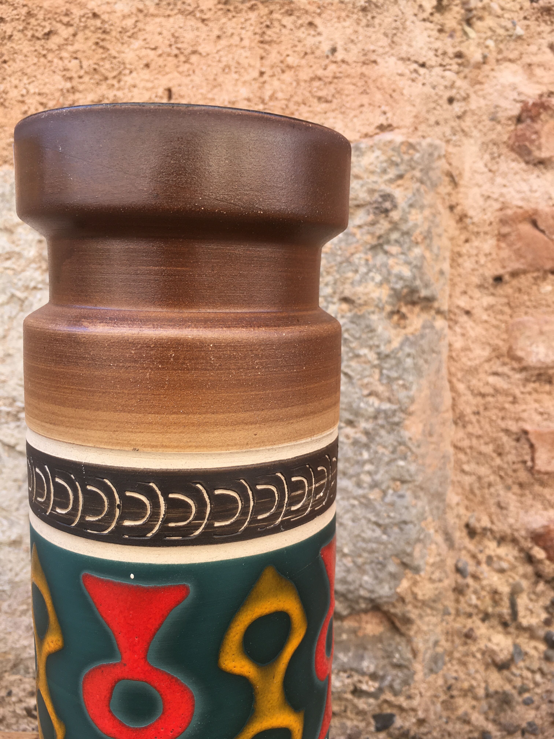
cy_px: 370
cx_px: 277
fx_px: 619
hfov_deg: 48.2
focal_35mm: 29
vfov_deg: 61.7
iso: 25
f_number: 2.2
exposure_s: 1/125
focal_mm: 4.15
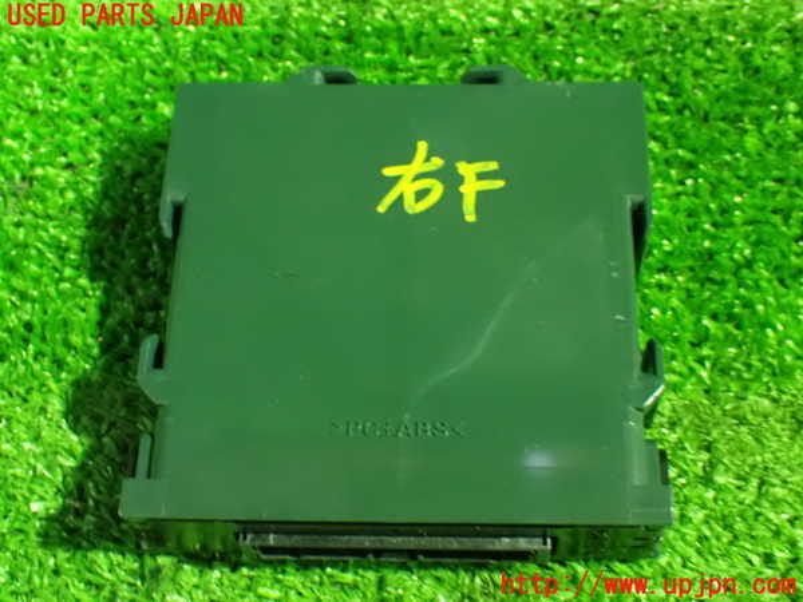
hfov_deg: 35.5
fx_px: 1253
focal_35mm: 54
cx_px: 402
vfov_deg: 27.0
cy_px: 301
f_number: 3.3
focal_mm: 9.65
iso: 1600
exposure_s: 1/13
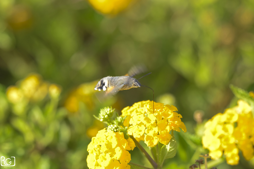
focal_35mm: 225
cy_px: 84
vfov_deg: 6.1
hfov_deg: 9.1
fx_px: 1587
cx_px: 127
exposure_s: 1/800
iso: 640
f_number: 7.1
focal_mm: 150
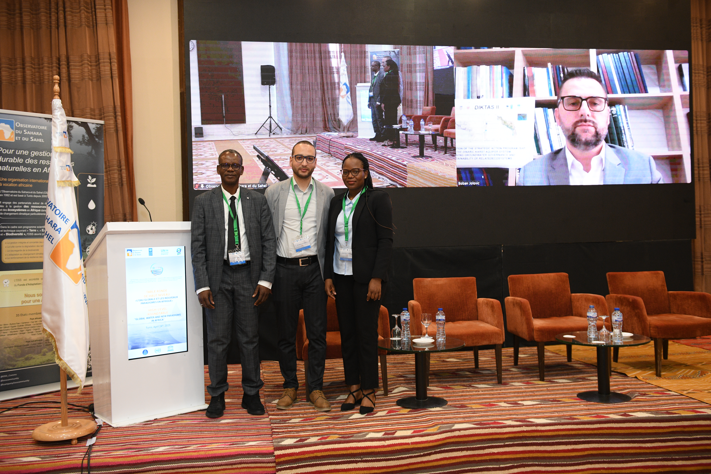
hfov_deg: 55.8
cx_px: 356
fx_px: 671
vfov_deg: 38.9
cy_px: 237
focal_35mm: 34
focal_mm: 34
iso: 1600
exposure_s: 1/160
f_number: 3.5
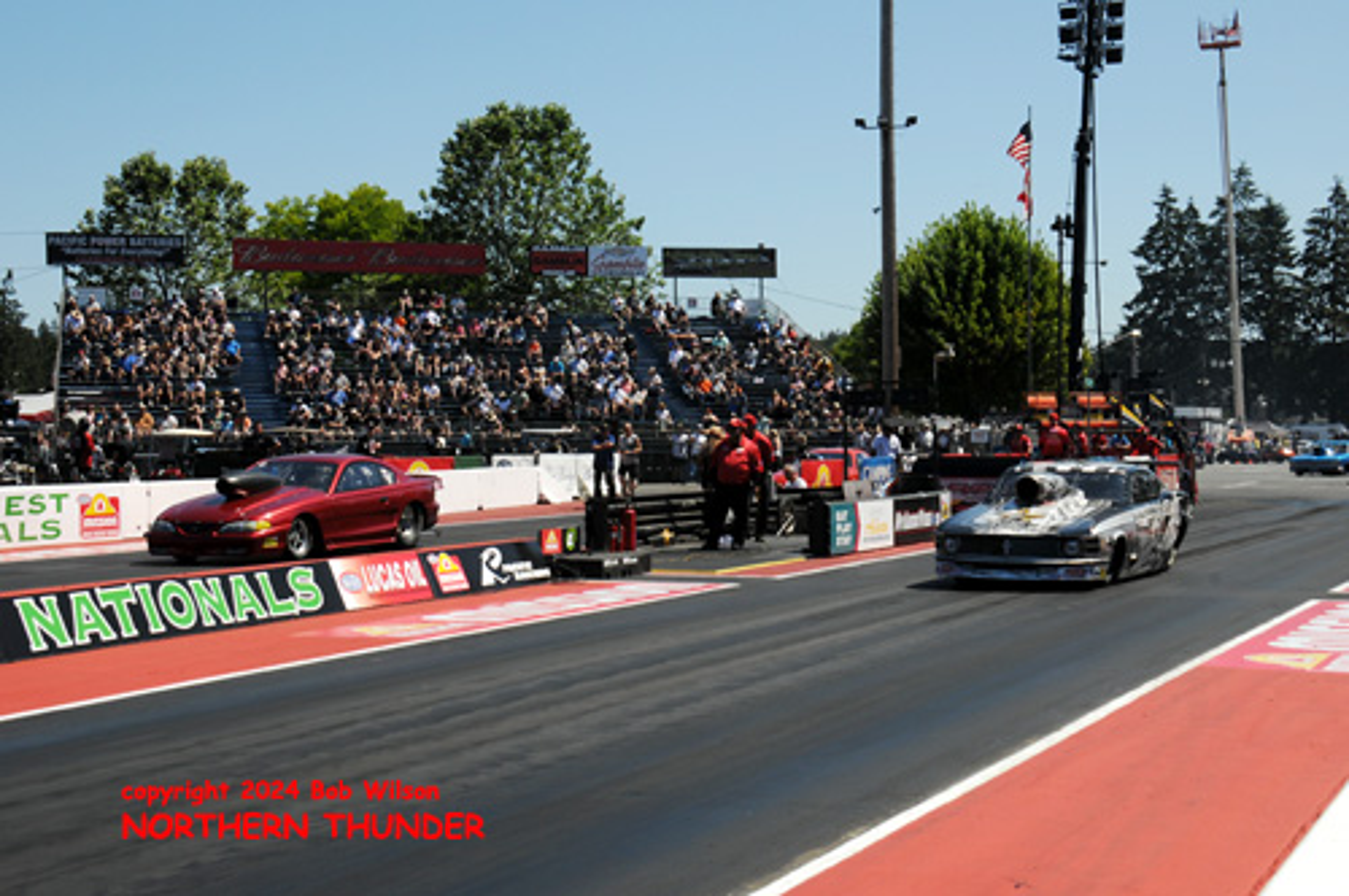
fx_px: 2133
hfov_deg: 35.1
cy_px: 448
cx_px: 674
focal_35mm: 57
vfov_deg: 23.7
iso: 200
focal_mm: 38
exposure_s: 1/320
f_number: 13
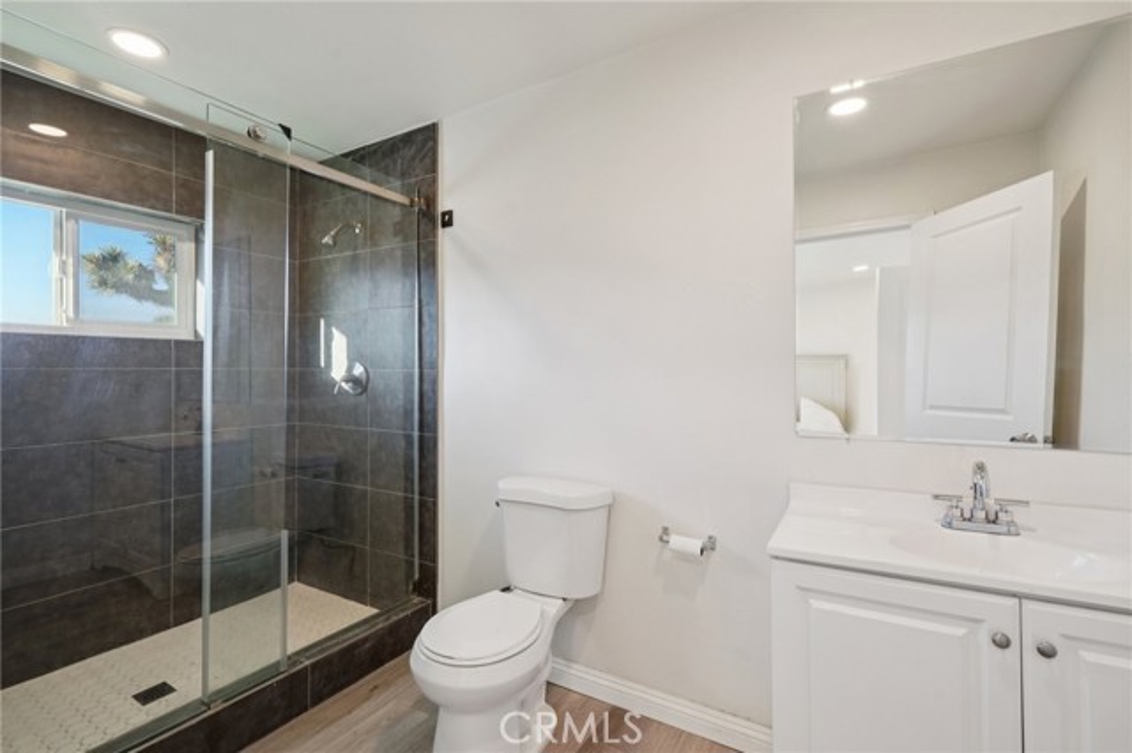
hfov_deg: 96.8
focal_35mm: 16
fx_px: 503
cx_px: 566
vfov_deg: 73.7
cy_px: 376
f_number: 8
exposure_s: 1/15
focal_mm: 16
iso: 400
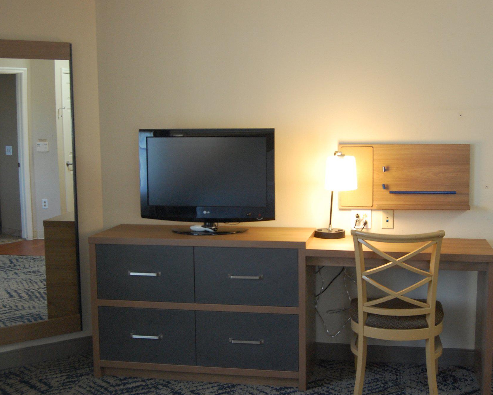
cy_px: 196
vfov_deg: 33.4
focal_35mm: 45
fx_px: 657
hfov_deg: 41.1
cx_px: 263
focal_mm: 26
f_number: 6.3
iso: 800
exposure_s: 1/13
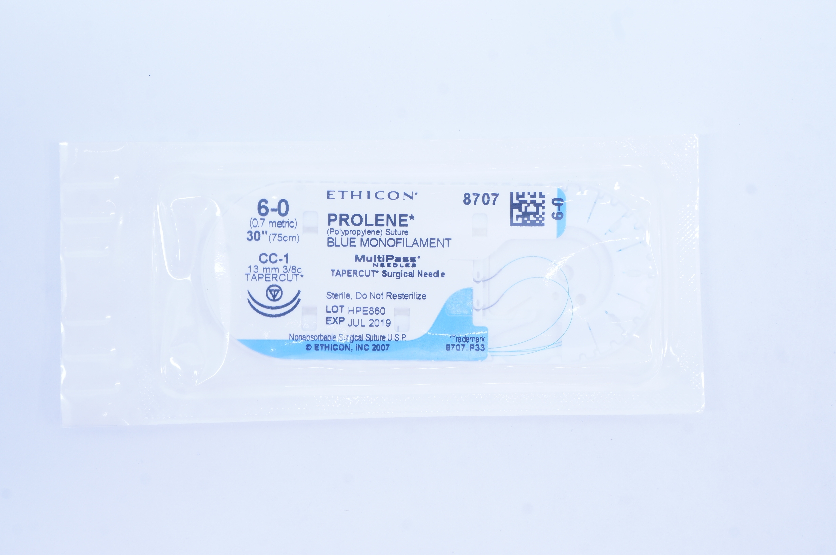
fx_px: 1253
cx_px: 418
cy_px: 278
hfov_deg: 36.9
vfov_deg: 25.0
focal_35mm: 54
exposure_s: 1/15
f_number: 11
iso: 400
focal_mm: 36
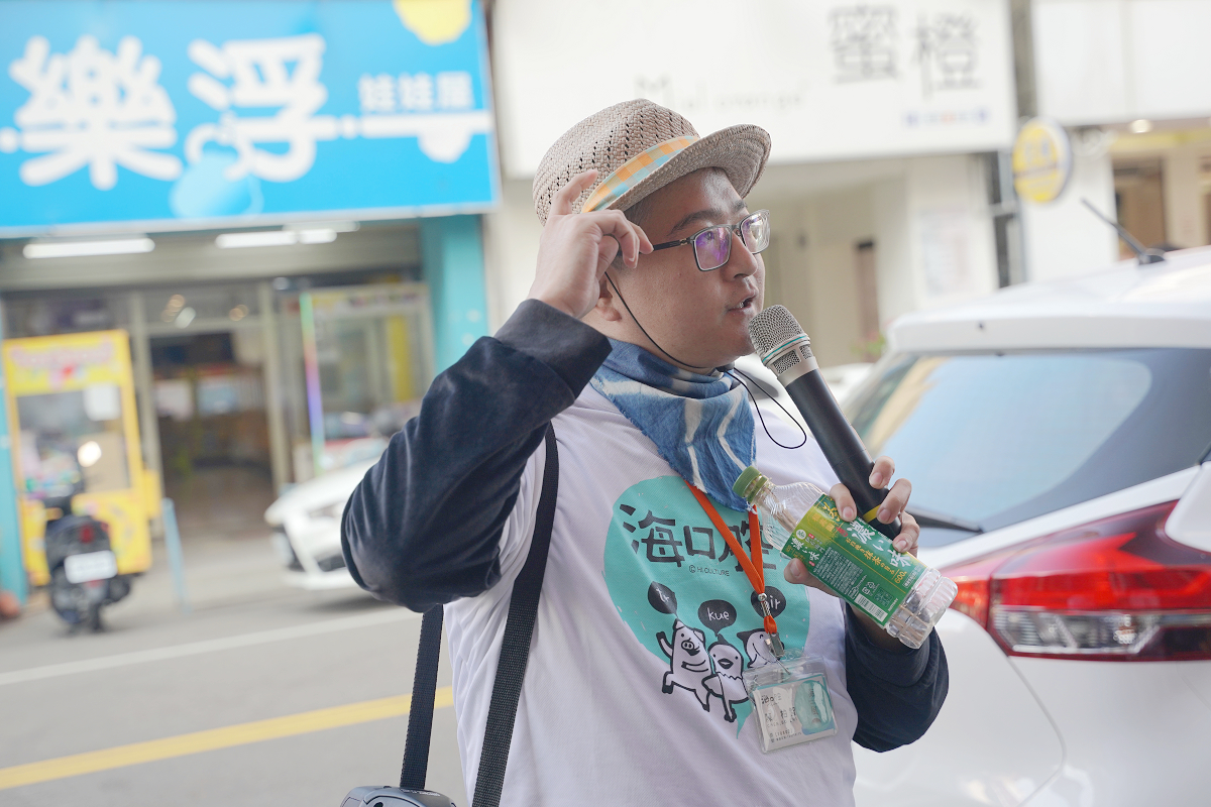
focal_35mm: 53
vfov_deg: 25.5
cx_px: 606
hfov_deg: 37.5
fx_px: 1783
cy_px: 404
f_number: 4
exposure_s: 1/160
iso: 320
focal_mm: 53
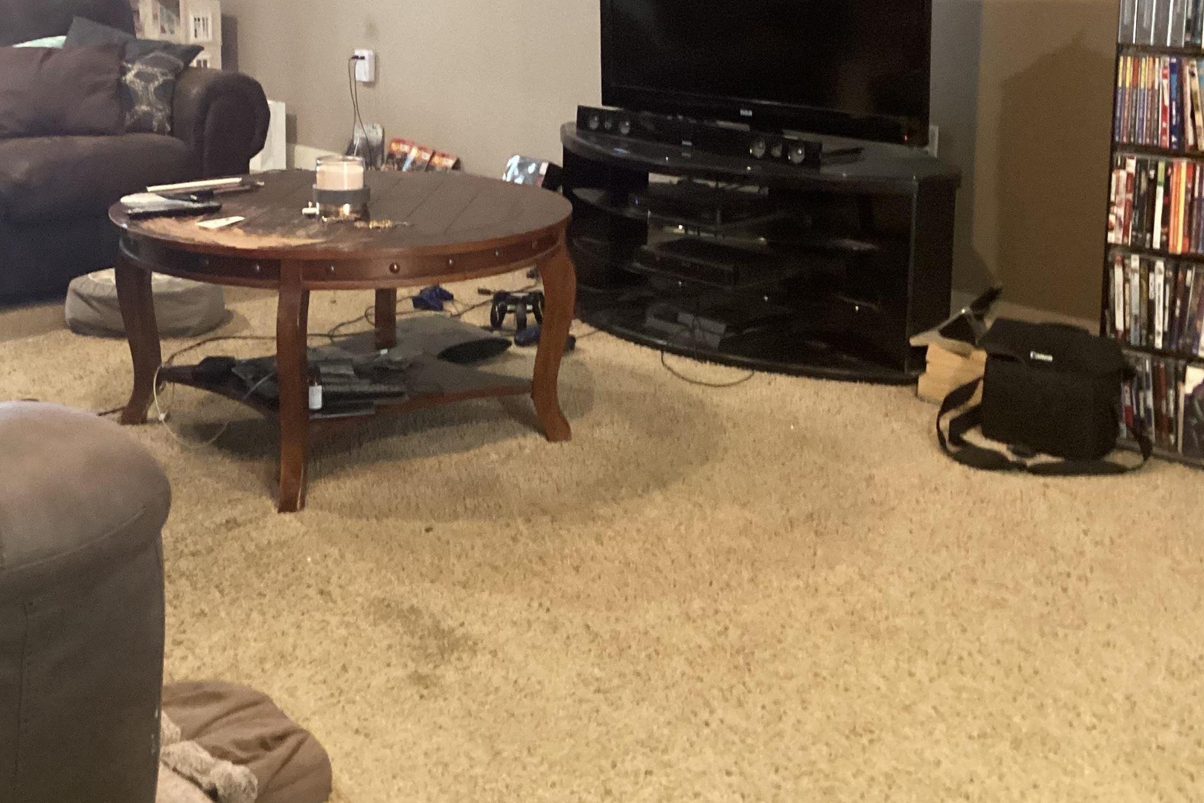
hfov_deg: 41.9
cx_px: 551
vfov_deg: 28.1
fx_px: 1572
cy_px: 167
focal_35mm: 47
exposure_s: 1/30
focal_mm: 3.3
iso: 400
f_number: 2.4
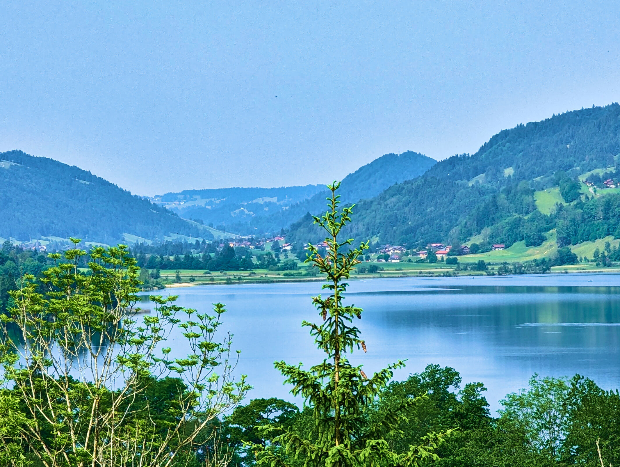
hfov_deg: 9.9
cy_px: 267
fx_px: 3569
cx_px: 331
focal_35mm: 199
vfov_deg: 7.5
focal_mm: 19
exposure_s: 1/308
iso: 40
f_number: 3.5
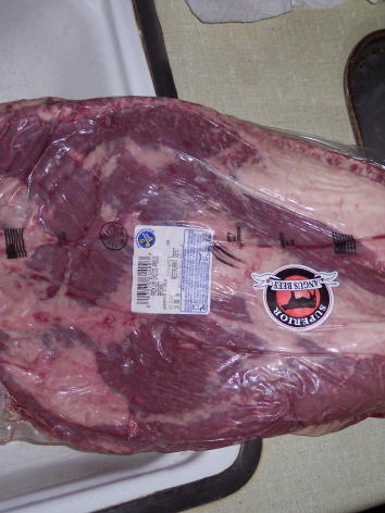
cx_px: 287
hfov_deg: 21.1
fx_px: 1023
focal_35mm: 69
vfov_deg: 28.2
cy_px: 254
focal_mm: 10.7
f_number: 3.4
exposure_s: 1/30
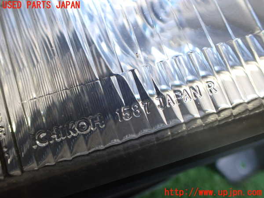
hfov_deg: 60.0
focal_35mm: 30
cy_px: 99
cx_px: 132
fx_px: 229
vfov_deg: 46.8
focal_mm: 5.4
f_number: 2.3
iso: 400
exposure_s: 1/125
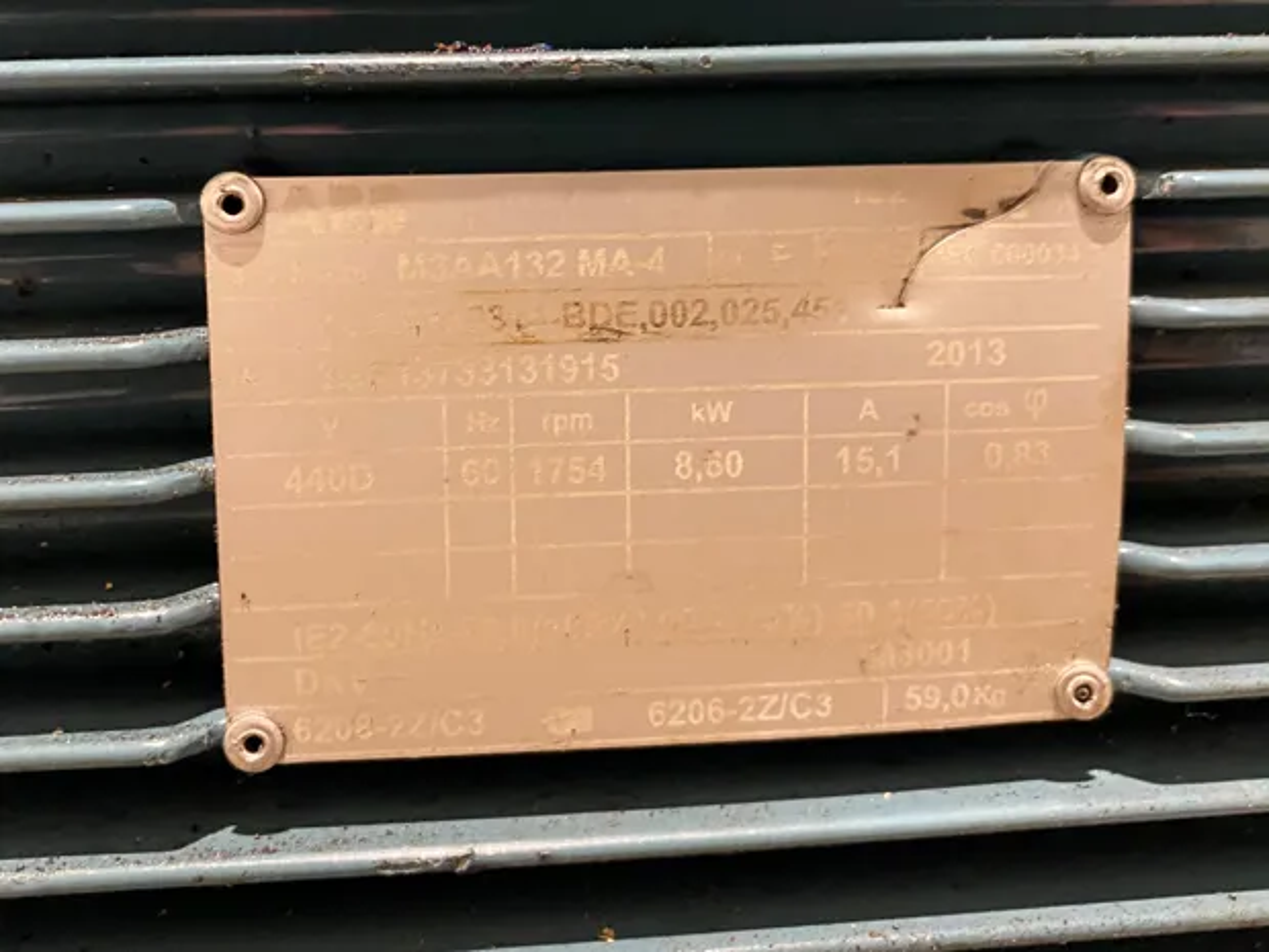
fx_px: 953
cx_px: 634
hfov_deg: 67.3
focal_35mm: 26
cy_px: 476
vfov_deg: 53.1
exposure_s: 1/25
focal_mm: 4.25
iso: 500
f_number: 1.8
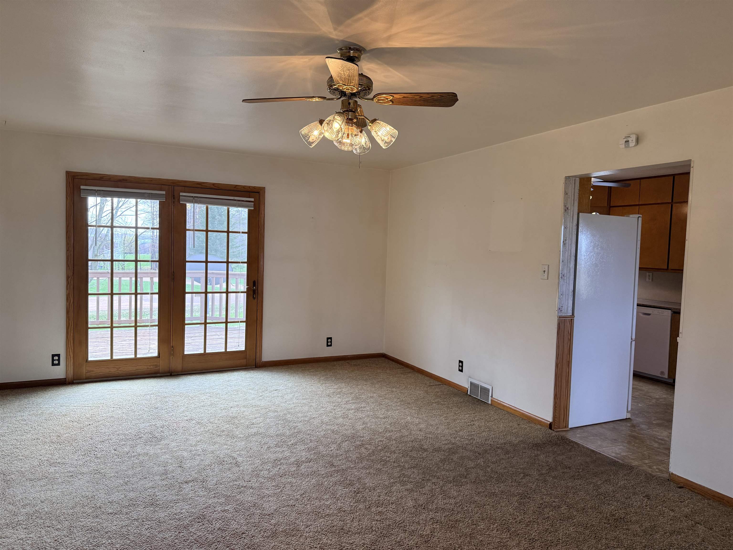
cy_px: 275
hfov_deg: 71.6
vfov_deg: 56.8
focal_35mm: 24
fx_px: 508
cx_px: 366
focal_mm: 6.76
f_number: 1.78
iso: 160
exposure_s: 1/237
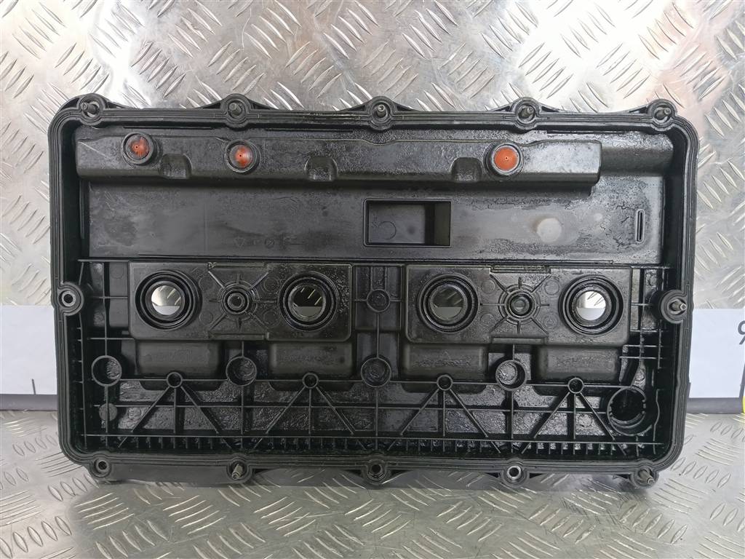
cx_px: 372
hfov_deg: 65.3
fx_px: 581
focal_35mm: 27
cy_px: 280
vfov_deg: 51.4
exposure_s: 1/50
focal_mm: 4.11
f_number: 1.6
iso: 206
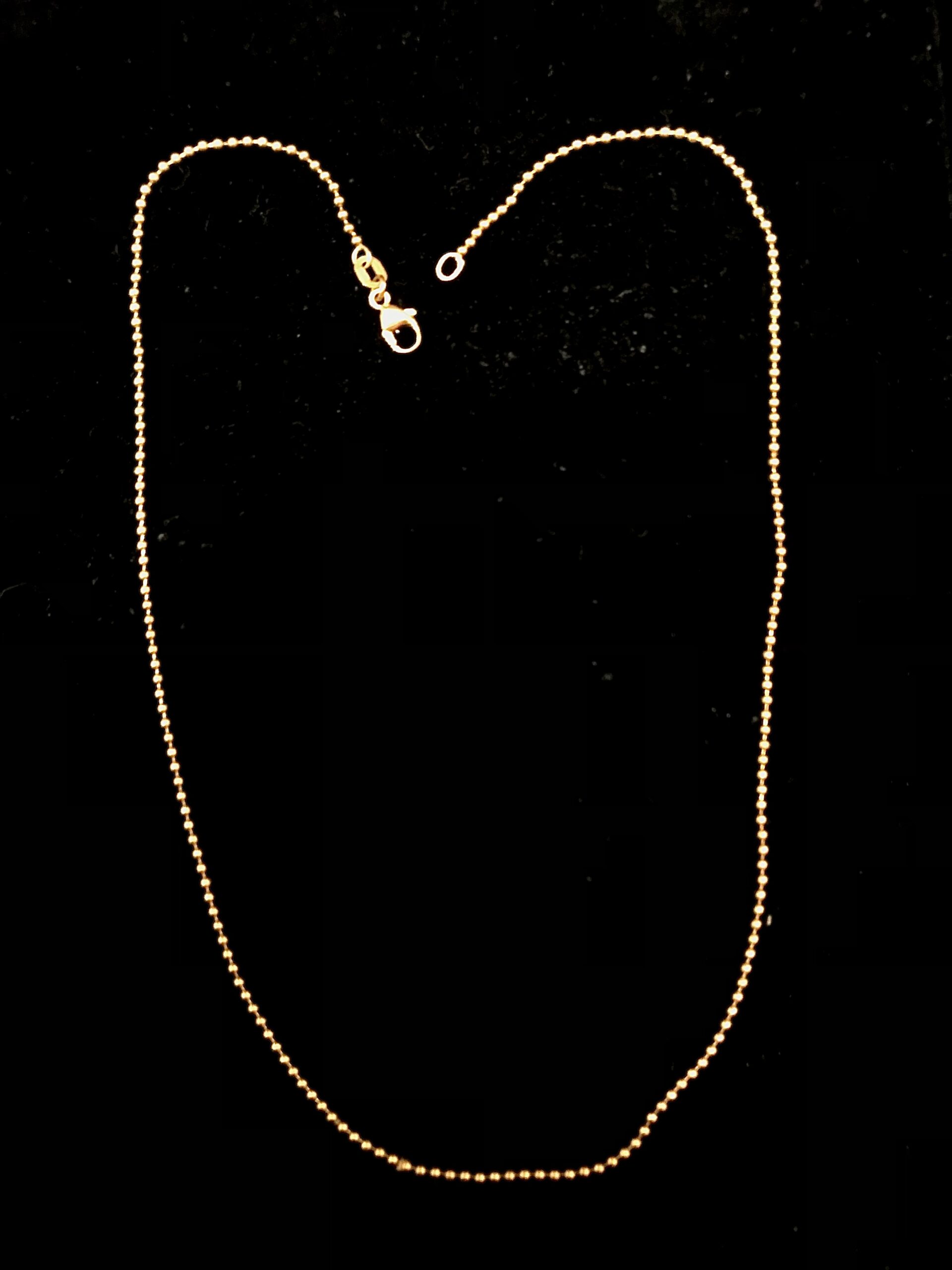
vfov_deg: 63.4
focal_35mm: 28
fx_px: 1027
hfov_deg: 49.7
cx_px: 476
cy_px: 635
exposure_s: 1/14
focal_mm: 3.99
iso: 100
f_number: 1.8
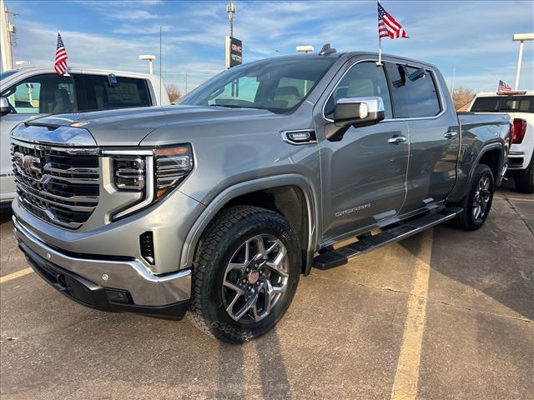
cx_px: 267
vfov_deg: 53.1
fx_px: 401
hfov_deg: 67.3
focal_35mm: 26
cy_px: 200
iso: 50
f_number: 1.5
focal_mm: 5.7
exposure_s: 1/1159
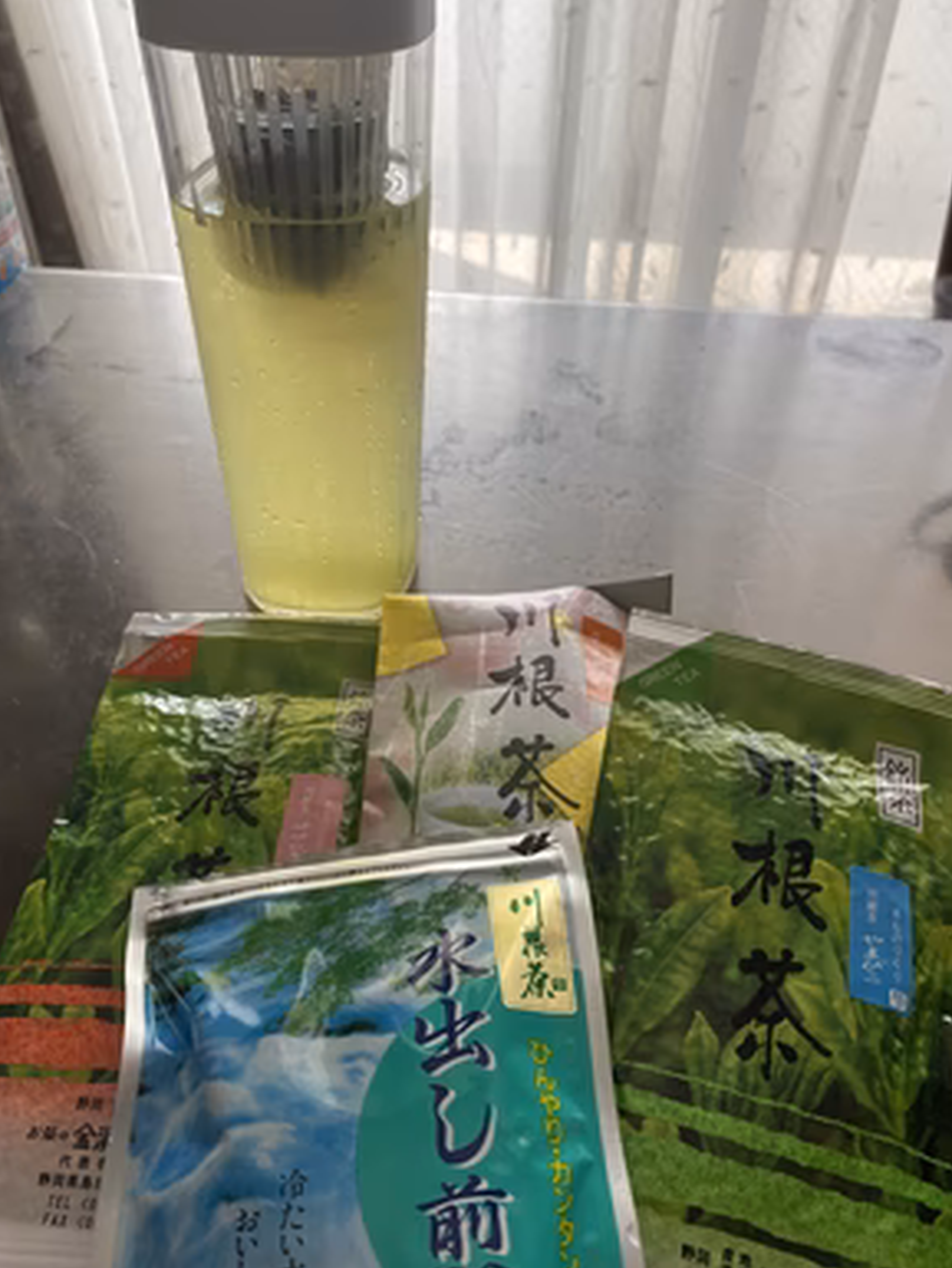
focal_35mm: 27
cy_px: 642
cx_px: 461
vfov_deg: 65.3
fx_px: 990
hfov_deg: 51.4
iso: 40
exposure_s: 1/122
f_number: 1.8
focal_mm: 4.25
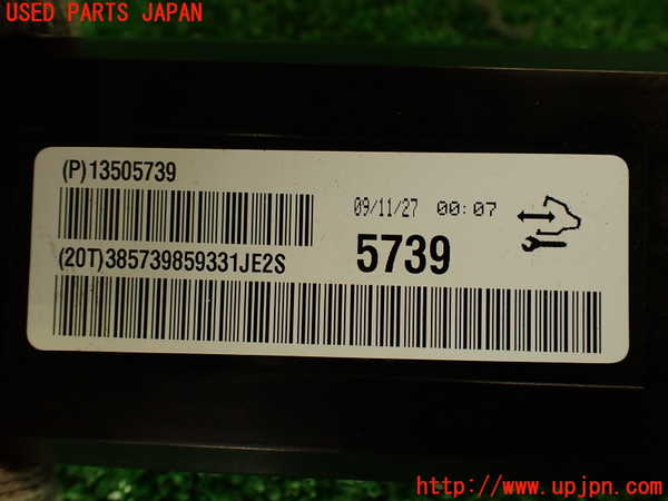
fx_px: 618
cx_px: 334
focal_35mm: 32
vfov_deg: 44.2
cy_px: 250
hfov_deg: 56.8
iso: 200
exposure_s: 1/60
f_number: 2.4
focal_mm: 5.79
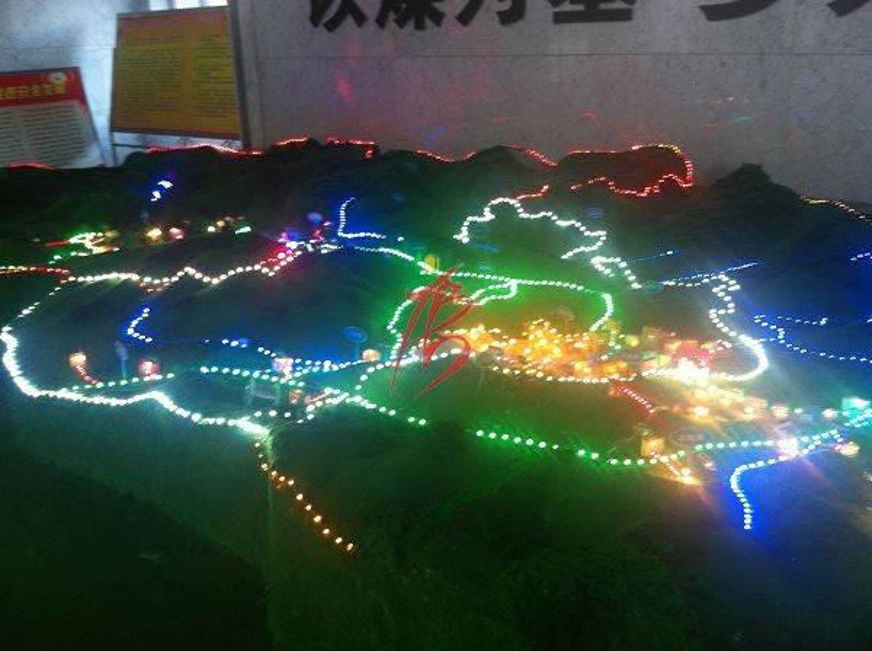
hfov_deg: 52.7
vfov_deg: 40.6
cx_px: 436
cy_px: 326
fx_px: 880
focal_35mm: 35
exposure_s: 1/15
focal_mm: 3.85
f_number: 2.8
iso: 125
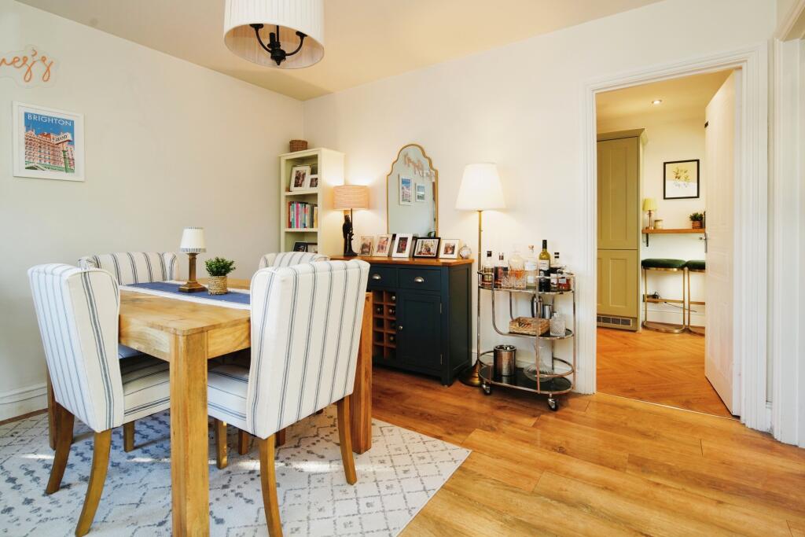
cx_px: 402
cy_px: 268
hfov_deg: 93.3
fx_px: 380
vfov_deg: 70.5
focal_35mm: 17
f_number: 8
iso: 640
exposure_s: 1/20
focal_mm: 17
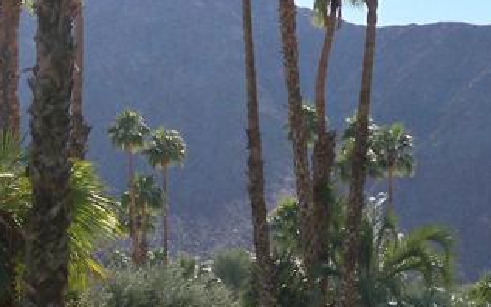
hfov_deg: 16.5
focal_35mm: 120
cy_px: 216
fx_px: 1605
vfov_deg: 10.9
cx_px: -133
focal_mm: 6.3
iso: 125
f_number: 4.7
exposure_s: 1/500
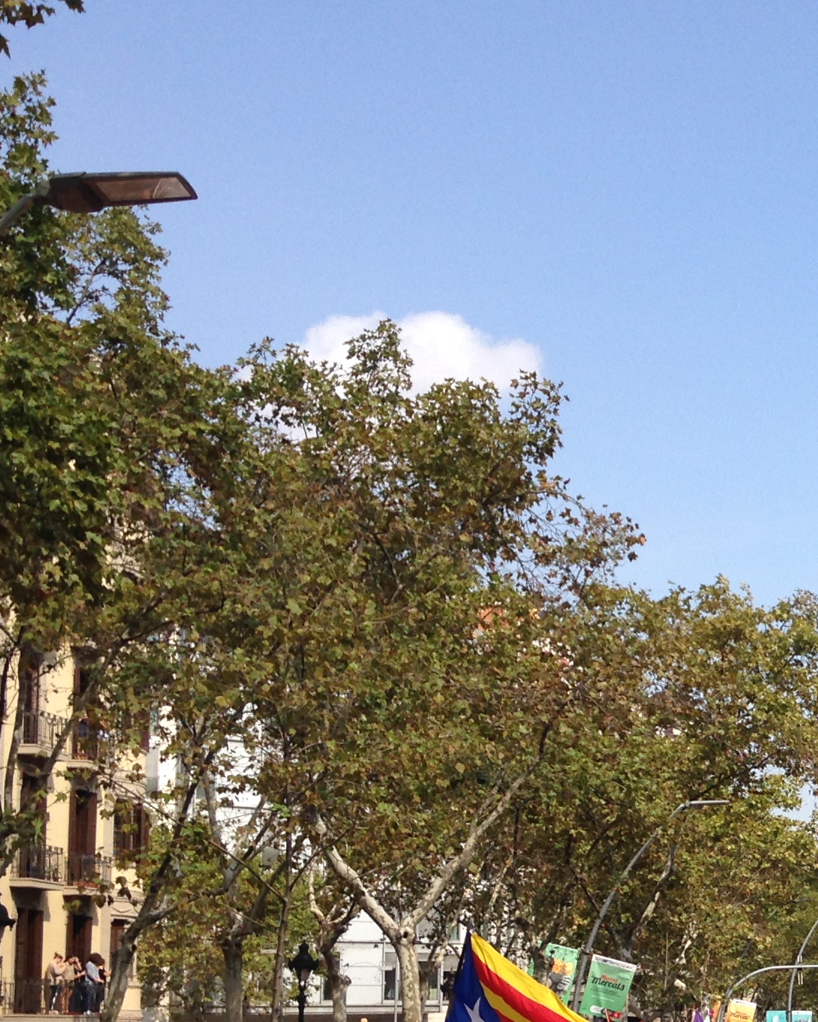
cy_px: 840
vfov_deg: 24.3
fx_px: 2330
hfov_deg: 18.5
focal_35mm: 77
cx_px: 1080
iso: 50
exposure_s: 1/1355
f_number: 2.4
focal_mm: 4.12
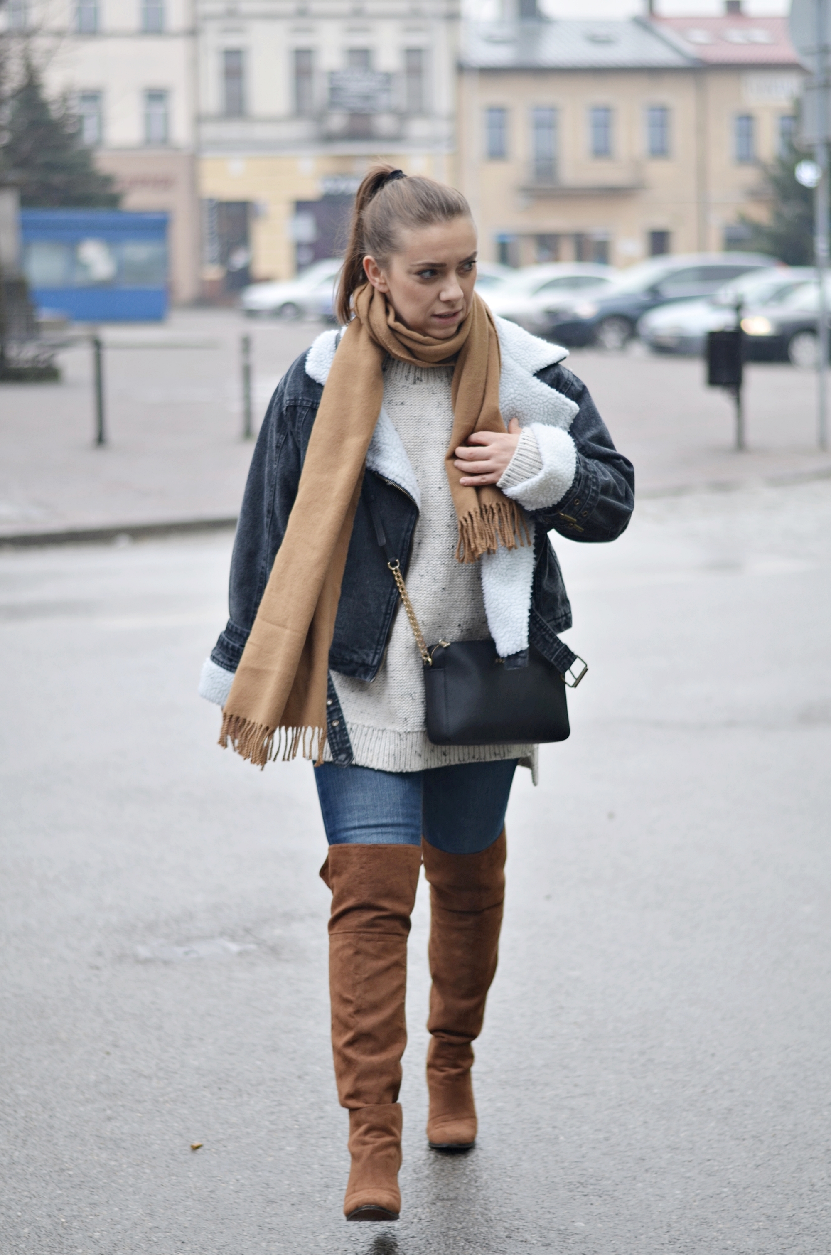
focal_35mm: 75
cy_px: 628
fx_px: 2609
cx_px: 416
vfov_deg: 27.0
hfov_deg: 18.1
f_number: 1.8
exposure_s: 1/200
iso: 100
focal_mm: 50
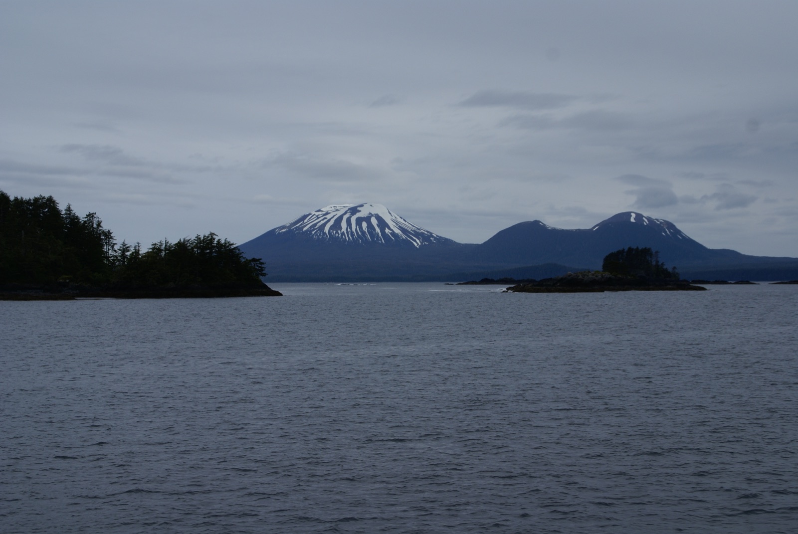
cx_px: 399
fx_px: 1664
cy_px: 267
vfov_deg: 18.2
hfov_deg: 27.0
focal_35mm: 75
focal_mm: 50
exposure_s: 1/320
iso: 100
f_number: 8
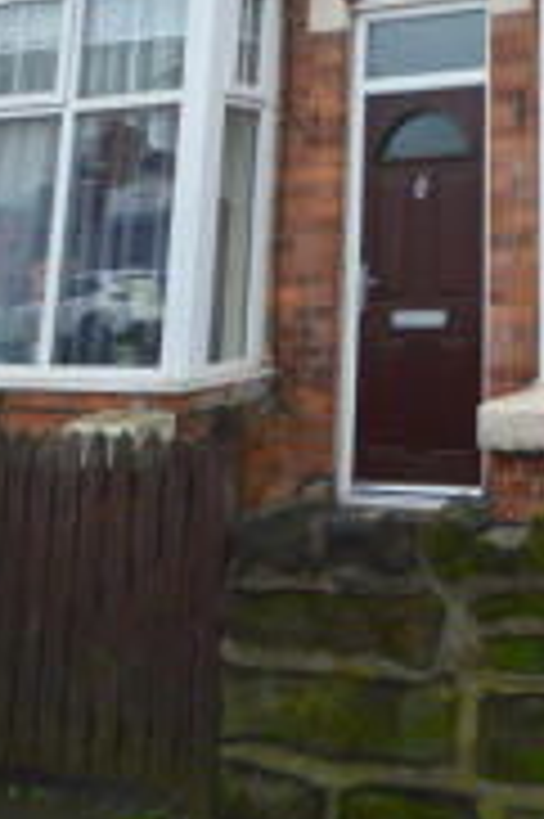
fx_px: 817
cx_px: 627
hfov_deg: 31.7
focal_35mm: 36
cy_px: 65
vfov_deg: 47.2
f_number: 5.6
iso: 220
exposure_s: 1/125
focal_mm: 10
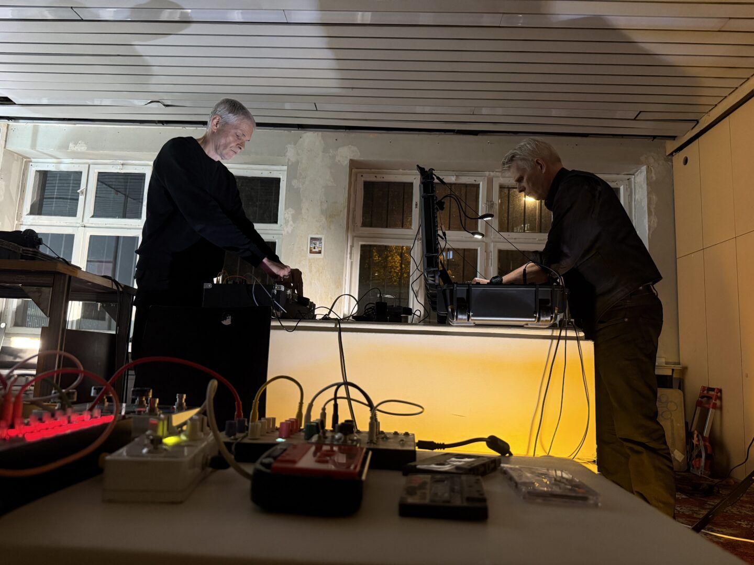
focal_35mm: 24
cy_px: 282
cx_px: 377
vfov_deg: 56.8
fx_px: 523
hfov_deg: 71.6
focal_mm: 6.76
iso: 400
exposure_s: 1/50
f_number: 1.78
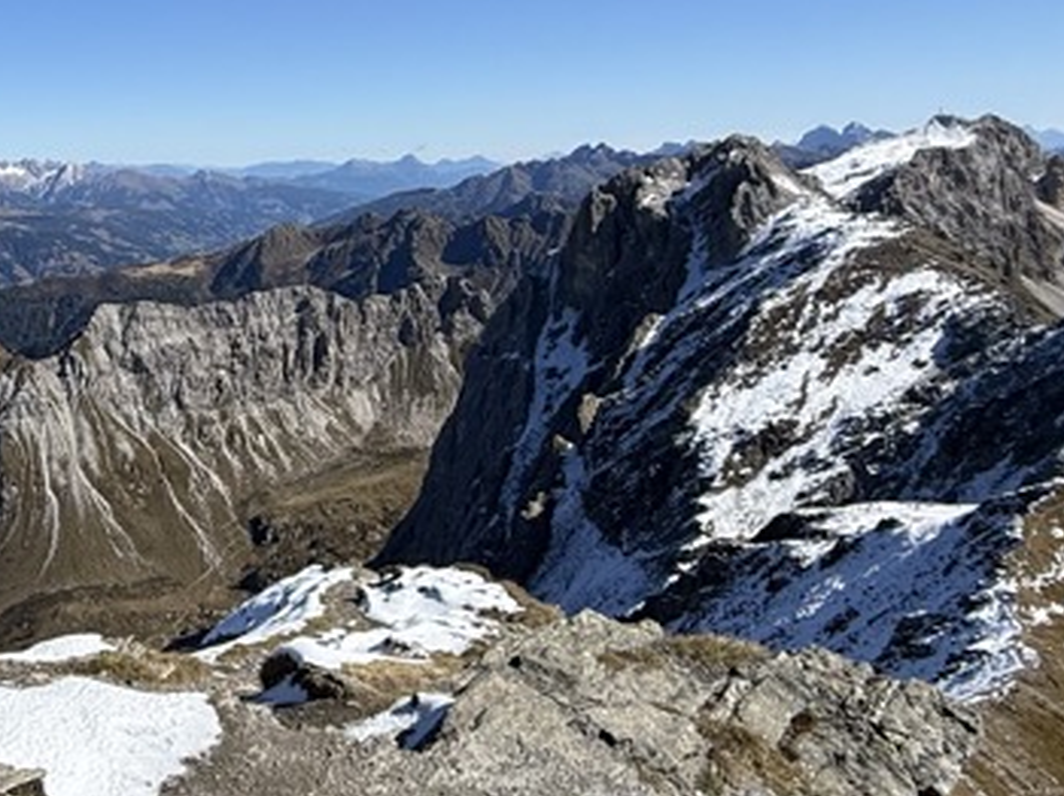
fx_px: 1259
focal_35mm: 41
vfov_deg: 33.2
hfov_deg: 40.3
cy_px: 70
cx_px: 3
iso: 50
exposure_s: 1/2611
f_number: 2.2
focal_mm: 2.22
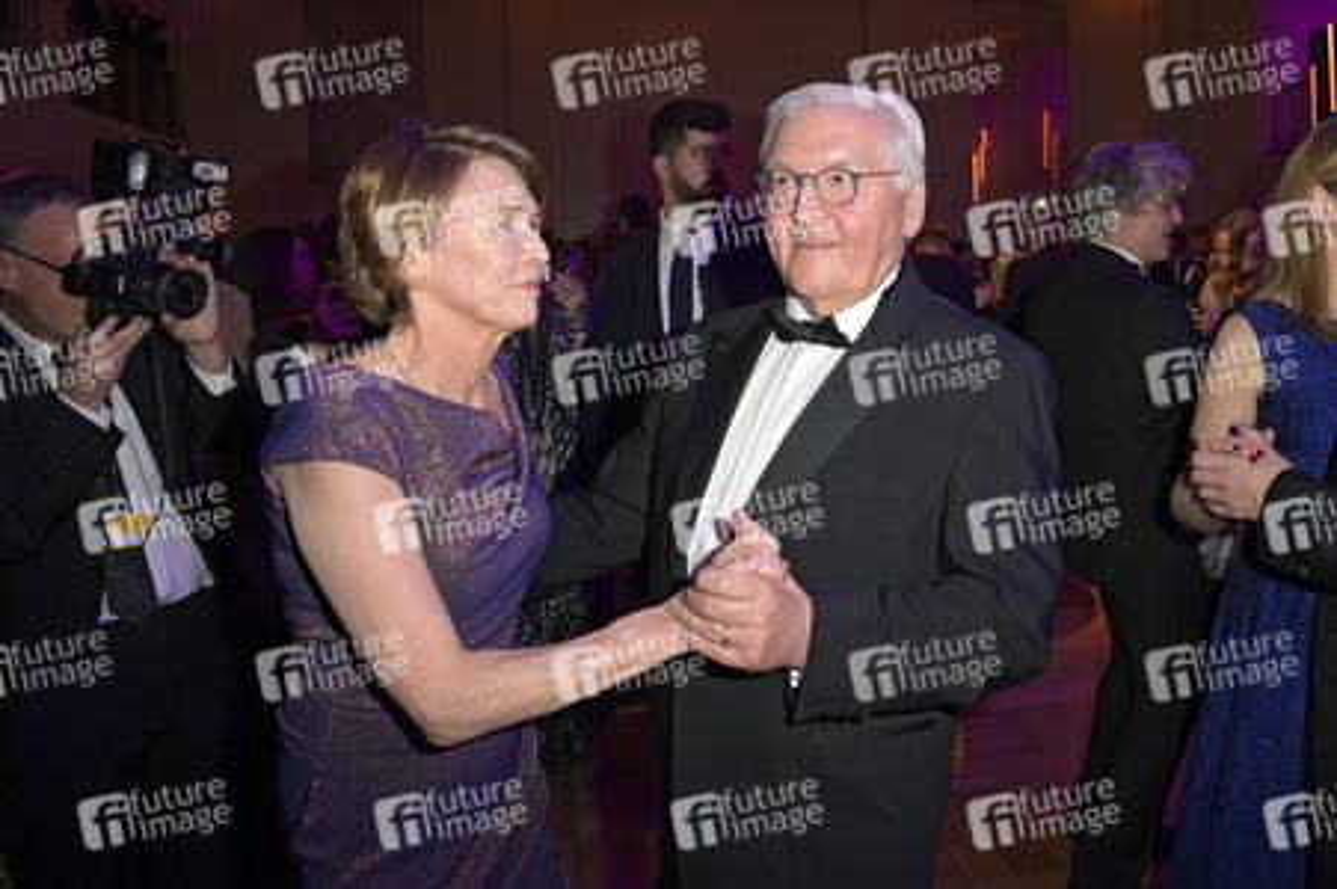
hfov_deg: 73.8
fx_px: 891
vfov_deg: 53.1
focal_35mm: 24
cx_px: 668
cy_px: 444
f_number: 5
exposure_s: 1/250
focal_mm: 24
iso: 3200
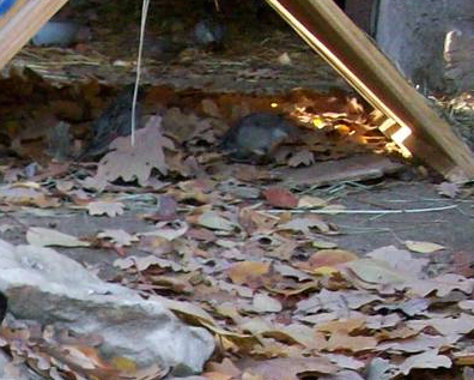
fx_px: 1880
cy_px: 616
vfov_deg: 11.0
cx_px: -55
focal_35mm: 134
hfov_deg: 14.0
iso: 151
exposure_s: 1/60
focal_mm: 5.7
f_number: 2.8
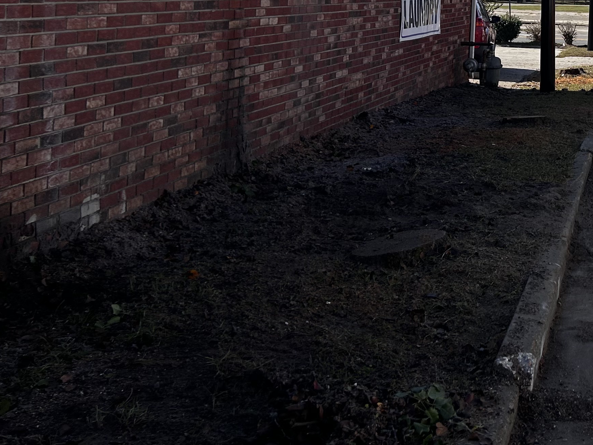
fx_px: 1028
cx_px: 637
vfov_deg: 23.4
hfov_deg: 29.3
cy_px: 2
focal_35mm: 60
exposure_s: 1/4115
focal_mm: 5.7
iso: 50
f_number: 1.5
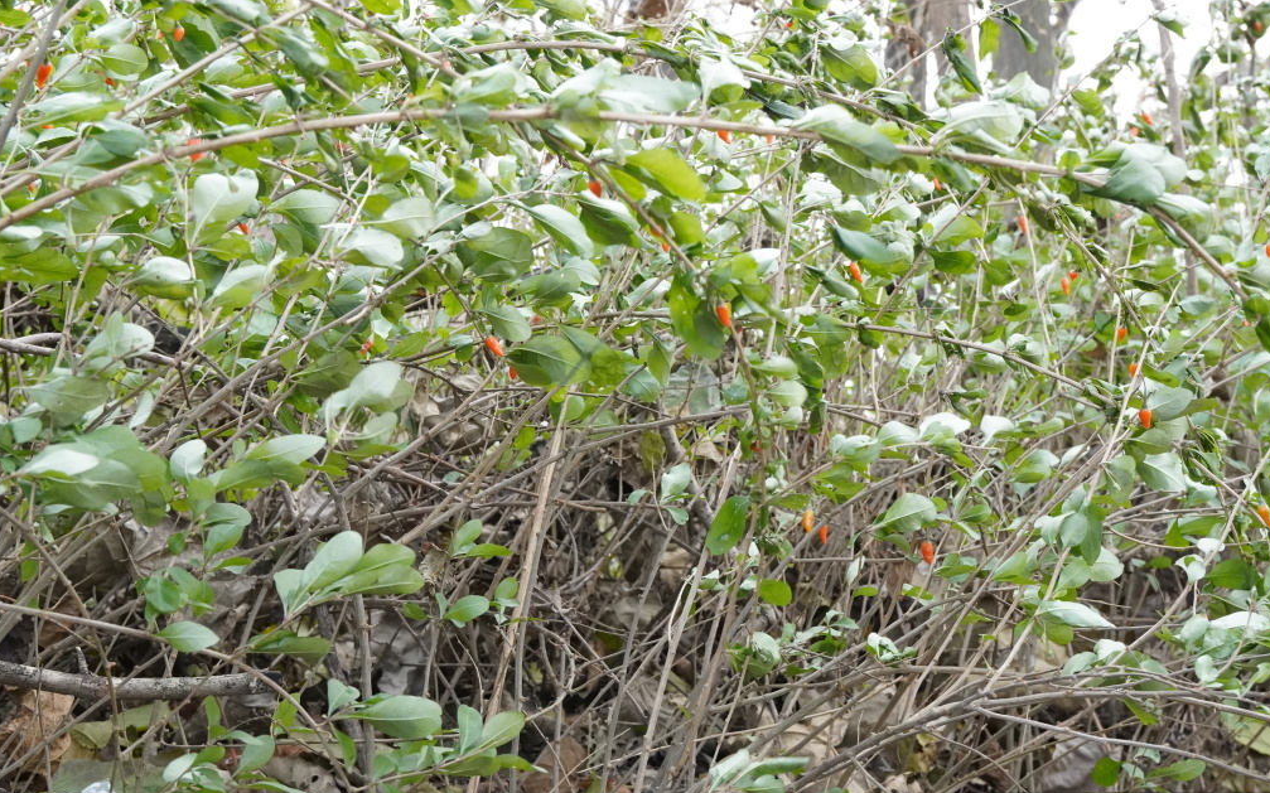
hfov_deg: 35.4
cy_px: 399
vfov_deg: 22.5
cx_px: 641
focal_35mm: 58
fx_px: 1990
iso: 3200
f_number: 8
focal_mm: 37
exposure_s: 1/400
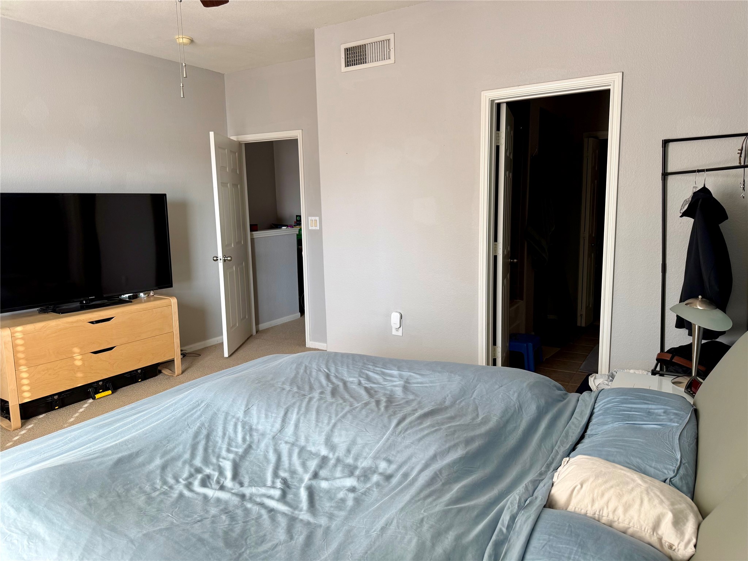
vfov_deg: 56.8
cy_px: 280
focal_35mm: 24
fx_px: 519
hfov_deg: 71.6
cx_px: 374
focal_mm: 6.76
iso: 125
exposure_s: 1/121
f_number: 1.78
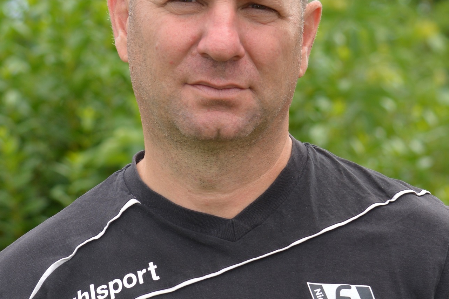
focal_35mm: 142
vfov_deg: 9.7
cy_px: 141
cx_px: 226
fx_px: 1765
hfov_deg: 14.5
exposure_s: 1/200
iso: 100
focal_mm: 85
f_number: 6.3
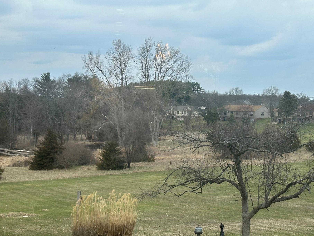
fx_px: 490
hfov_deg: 35.5
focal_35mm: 54
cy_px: 126
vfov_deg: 27.0
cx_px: 174
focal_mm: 6.86
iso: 64
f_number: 1.78
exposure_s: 1/1041
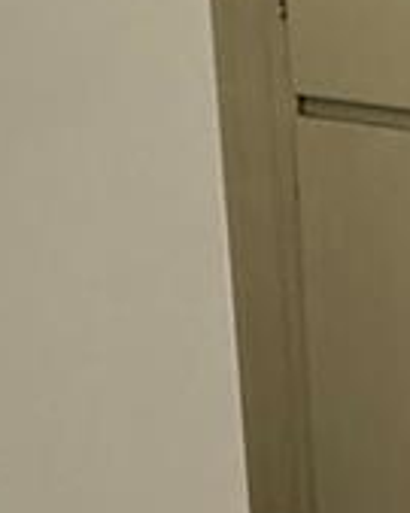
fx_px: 1473
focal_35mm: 97
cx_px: 355
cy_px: 176
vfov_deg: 19.7
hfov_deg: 15.7
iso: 640
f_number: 2.2
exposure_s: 1/60
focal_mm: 2.22
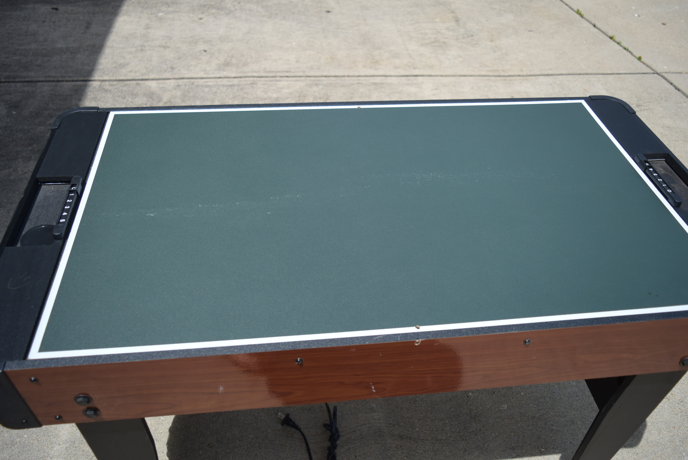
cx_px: 344
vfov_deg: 43.7
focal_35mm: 30
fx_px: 574
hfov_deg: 61.9
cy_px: 230
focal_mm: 20
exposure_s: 1/3200
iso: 200
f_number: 3.5
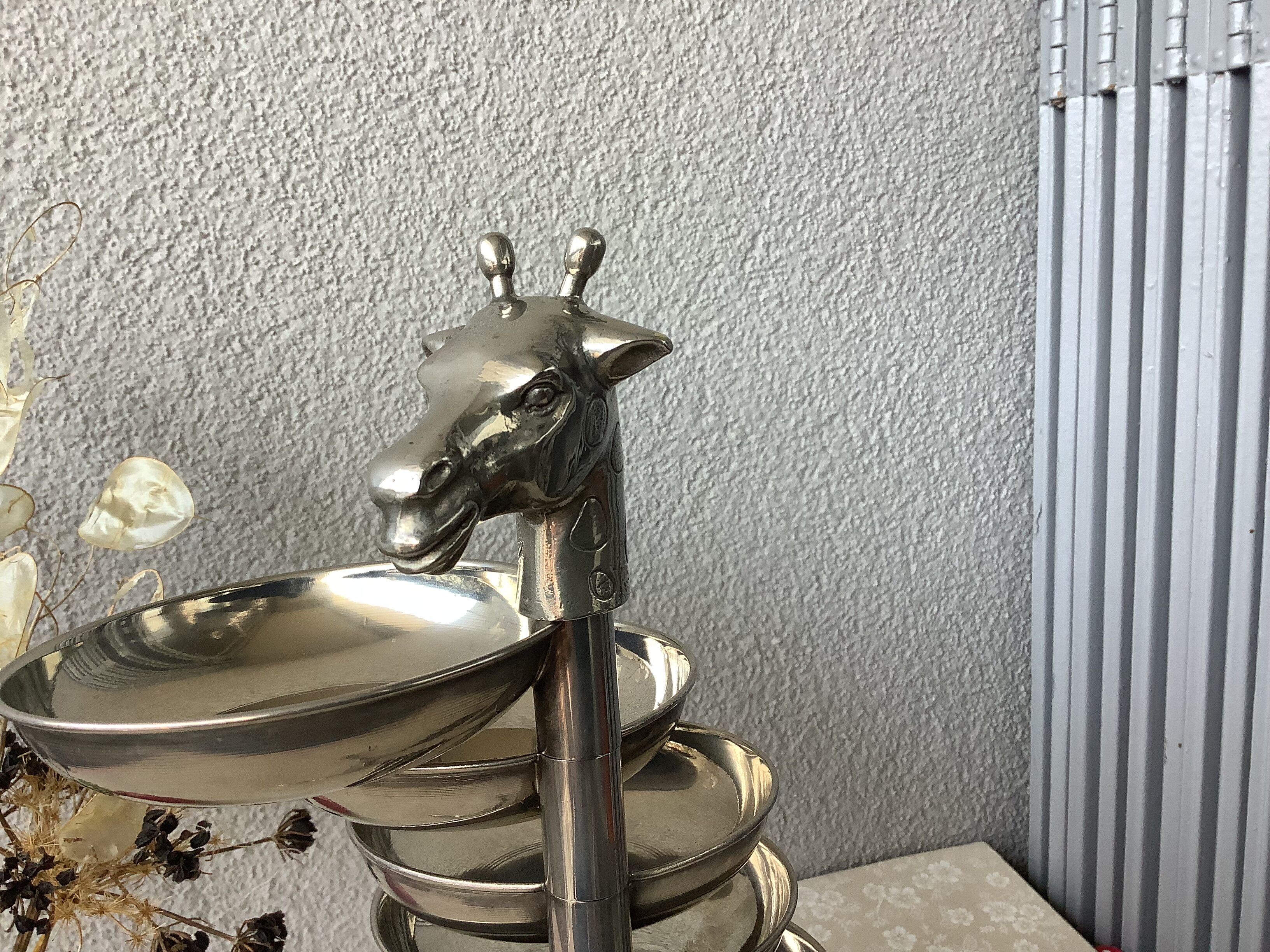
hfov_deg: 58.4
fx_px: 1137
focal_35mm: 31
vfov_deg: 45.4
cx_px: 635
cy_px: 476
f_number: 2.4
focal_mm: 3.3
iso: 64
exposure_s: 1/120
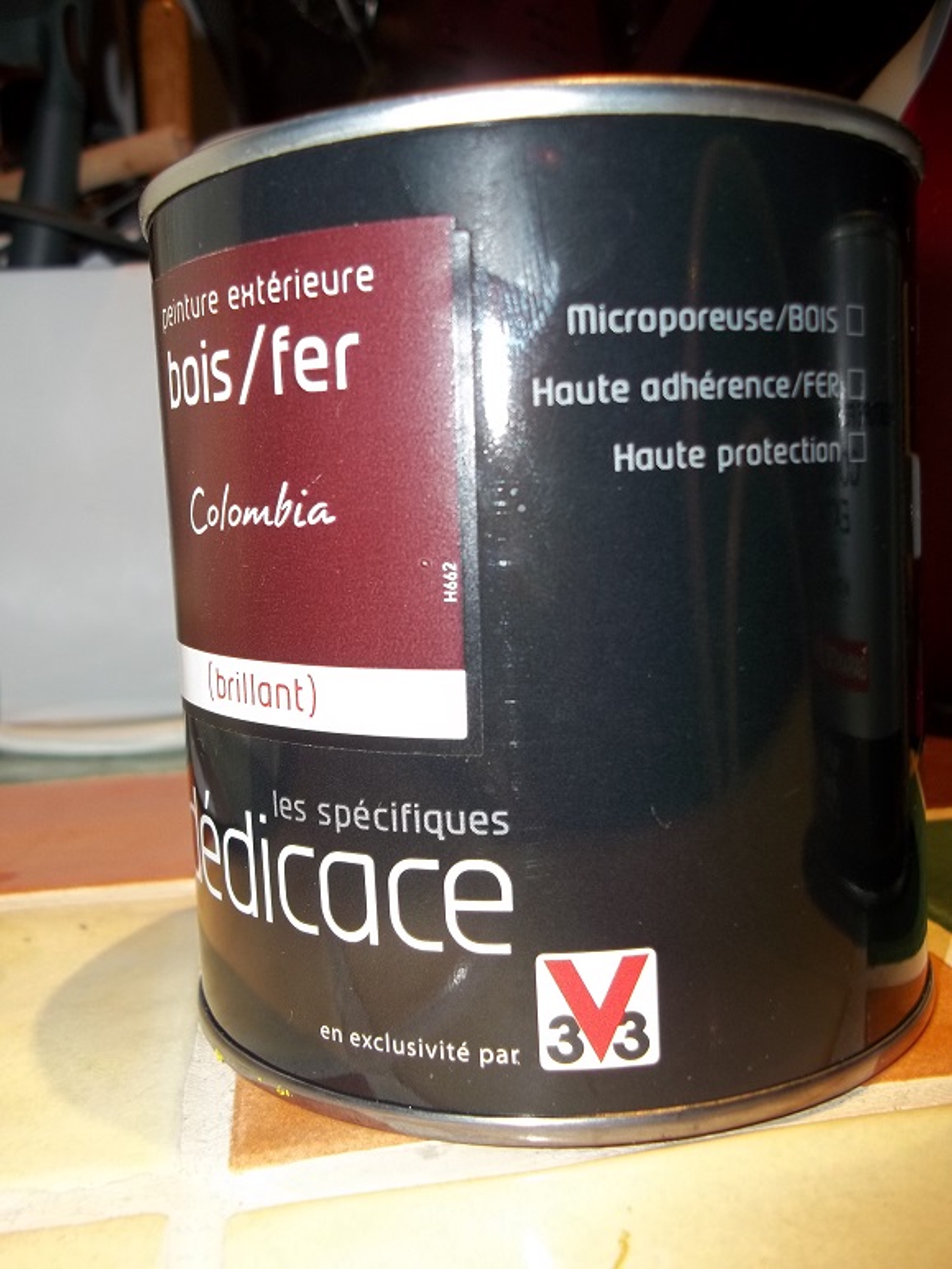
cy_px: 634
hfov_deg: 44.2
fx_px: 1173
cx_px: 476
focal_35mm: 32
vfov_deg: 56.8
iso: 80
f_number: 2.9
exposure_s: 1/30
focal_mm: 5.7
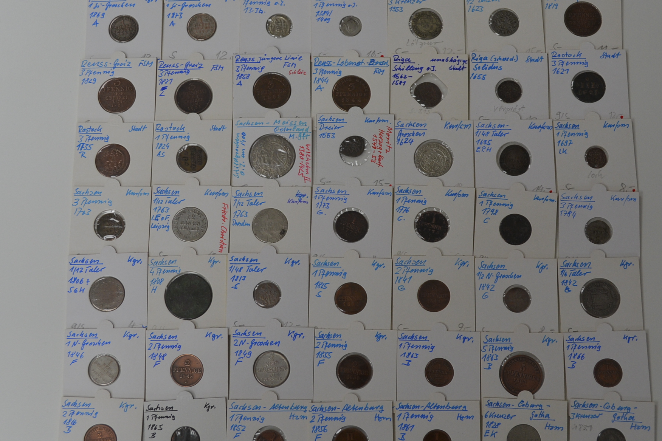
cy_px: 219
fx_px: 1085
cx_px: 337
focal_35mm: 59
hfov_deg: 33.9
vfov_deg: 23.0
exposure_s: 1/125
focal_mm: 28
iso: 400
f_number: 5.6
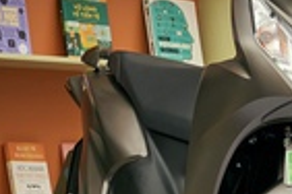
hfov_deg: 10.8
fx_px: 1495
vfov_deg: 7.4
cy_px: 158
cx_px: 431
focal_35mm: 184
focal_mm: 27
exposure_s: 1/640
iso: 320
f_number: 5
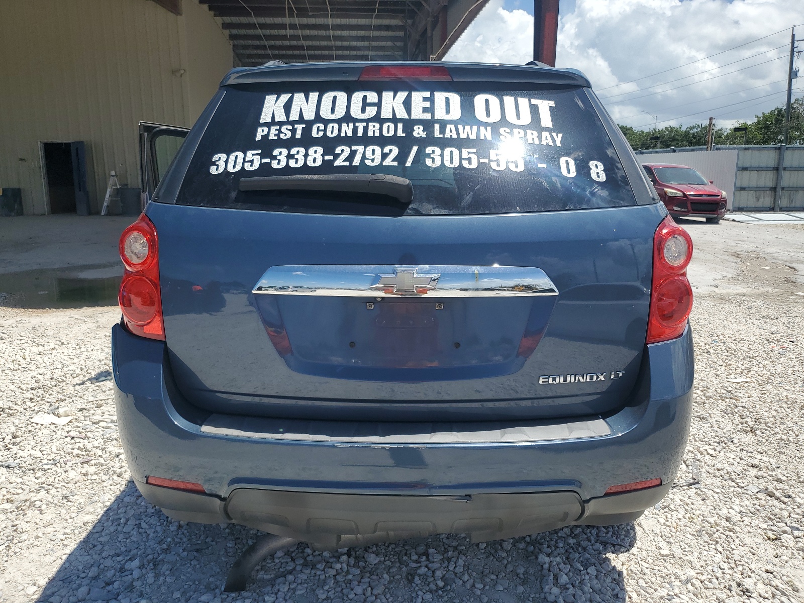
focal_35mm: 26
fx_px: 604
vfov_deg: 53.1
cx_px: 402
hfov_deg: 67.3
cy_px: 302
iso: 50
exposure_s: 1/5000
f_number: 1.5
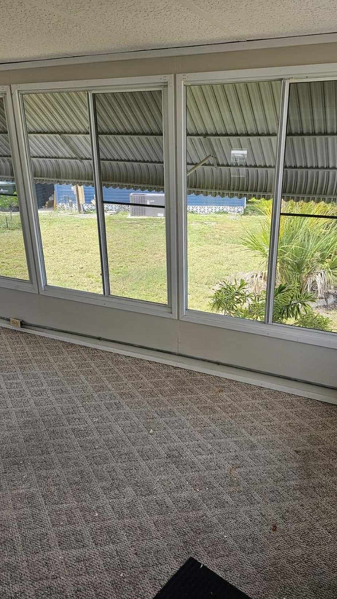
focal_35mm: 26
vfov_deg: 71.9
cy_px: 308
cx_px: 204
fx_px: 413
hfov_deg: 44.1
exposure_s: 1/120
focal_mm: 6.3
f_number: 1.7
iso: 20
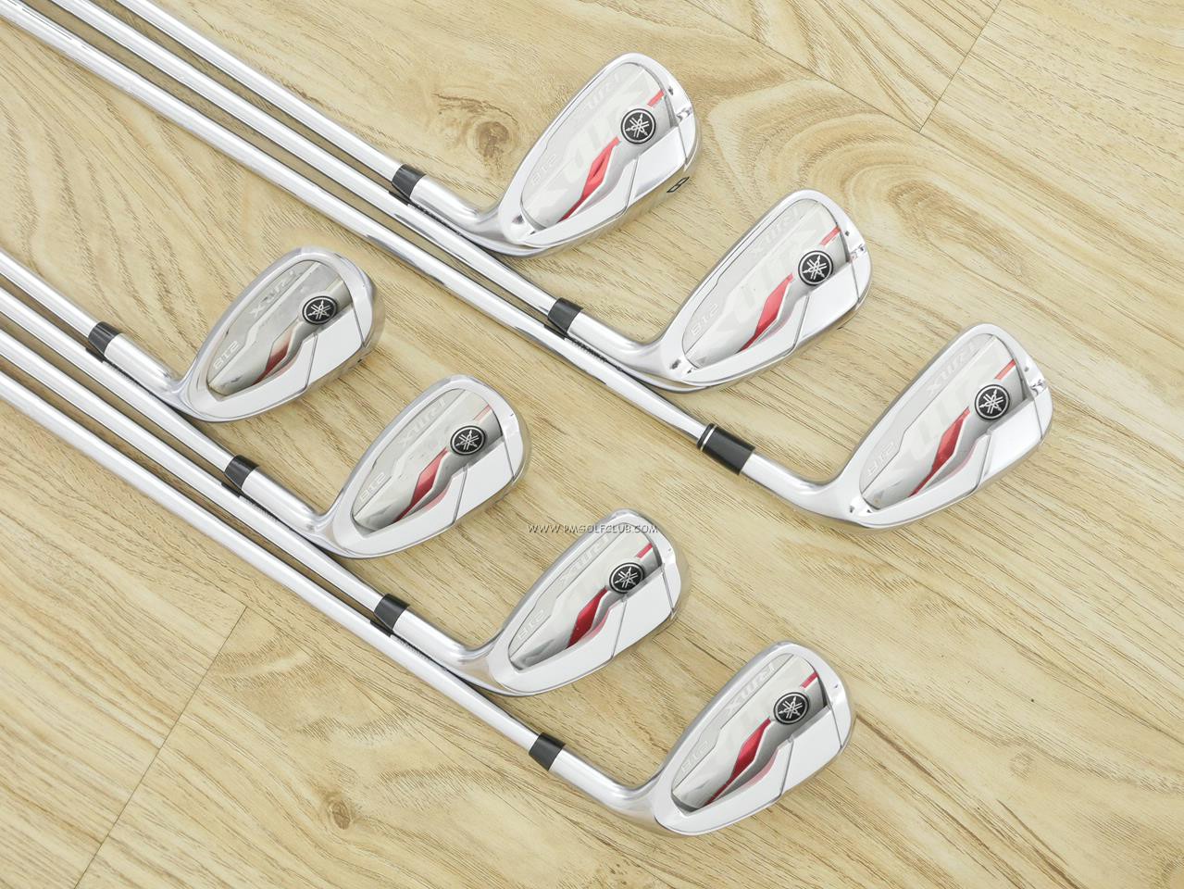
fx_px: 1711
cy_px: 444
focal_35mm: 50
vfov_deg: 29.1
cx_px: 592
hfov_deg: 38.2
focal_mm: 25
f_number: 4.5
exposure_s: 1/40
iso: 1600
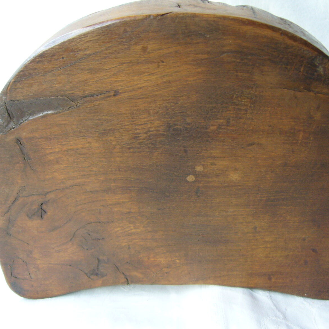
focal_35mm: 42
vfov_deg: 40.0
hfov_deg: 40.0
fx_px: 452
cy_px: 163
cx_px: 180
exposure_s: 1/15
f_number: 2.8
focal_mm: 5.8
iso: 100
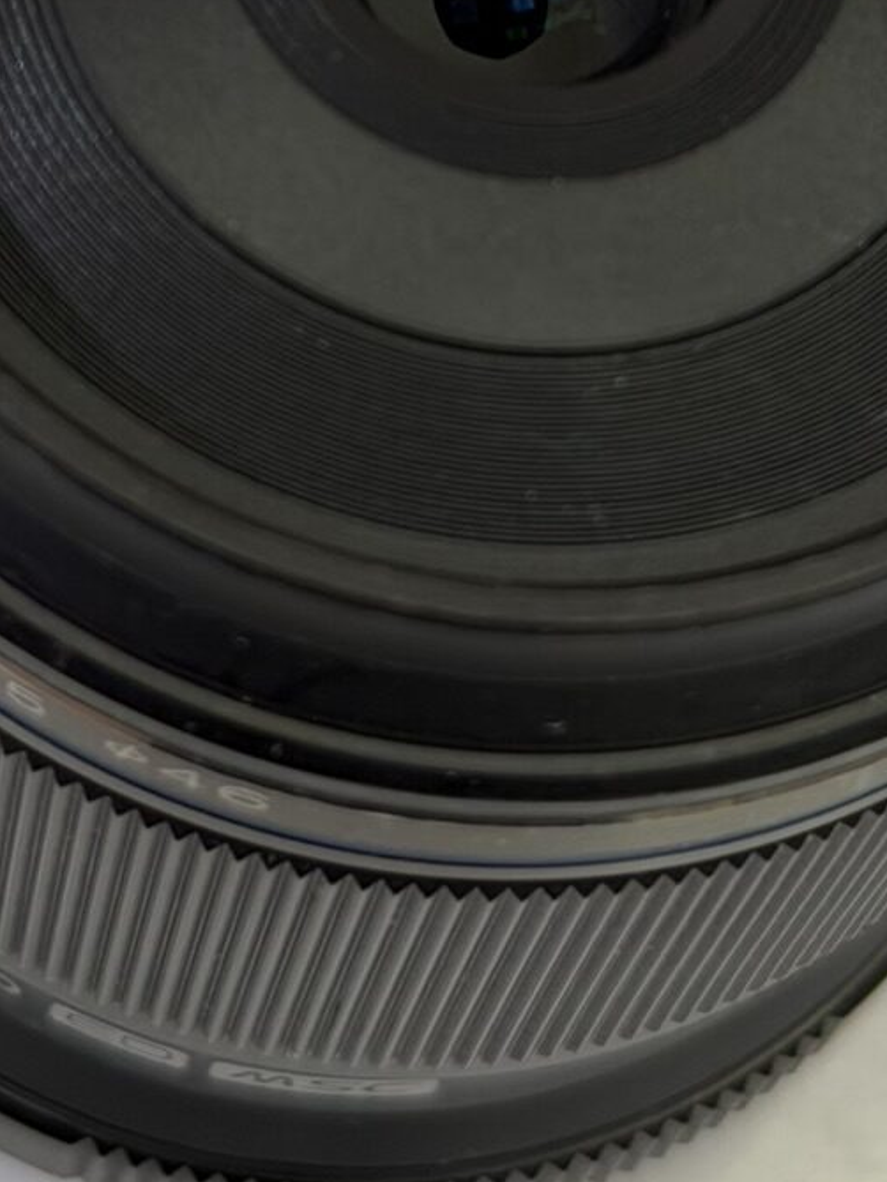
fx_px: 5021
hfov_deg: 10.1
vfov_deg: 13.3
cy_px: 122
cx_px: 534
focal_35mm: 147
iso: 80
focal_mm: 6.76
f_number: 1.78
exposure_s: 1/100
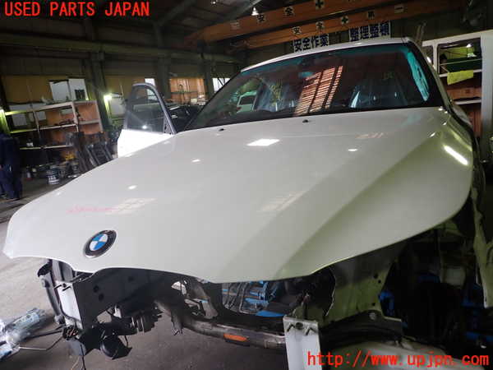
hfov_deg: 69.4
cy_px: 185
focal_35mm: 25
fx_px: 356
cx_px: 246
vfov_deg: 54.9
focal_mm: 4.5
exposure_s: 1/60
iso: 125
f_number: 2
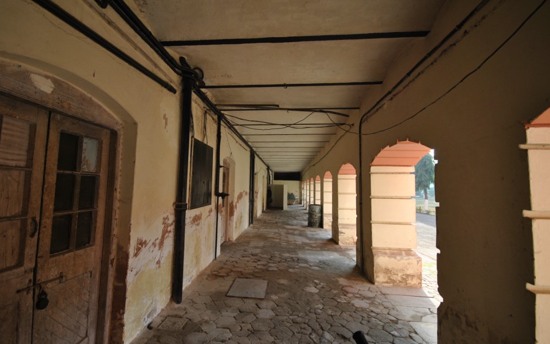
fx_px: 240
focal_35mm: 16
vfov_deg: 71.2
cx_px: 263
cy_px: 167
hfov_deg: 97.8
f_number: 5.6
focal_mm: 10
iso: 200
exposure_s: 1/125
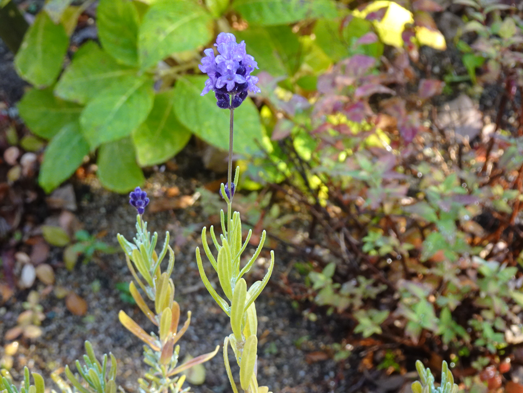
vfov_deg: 21.3
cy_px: 196
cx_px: 262
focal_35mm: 69
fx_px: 1042
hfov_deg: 28.2
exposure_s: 1/80
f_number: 4.5
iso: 250
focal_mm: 10.86
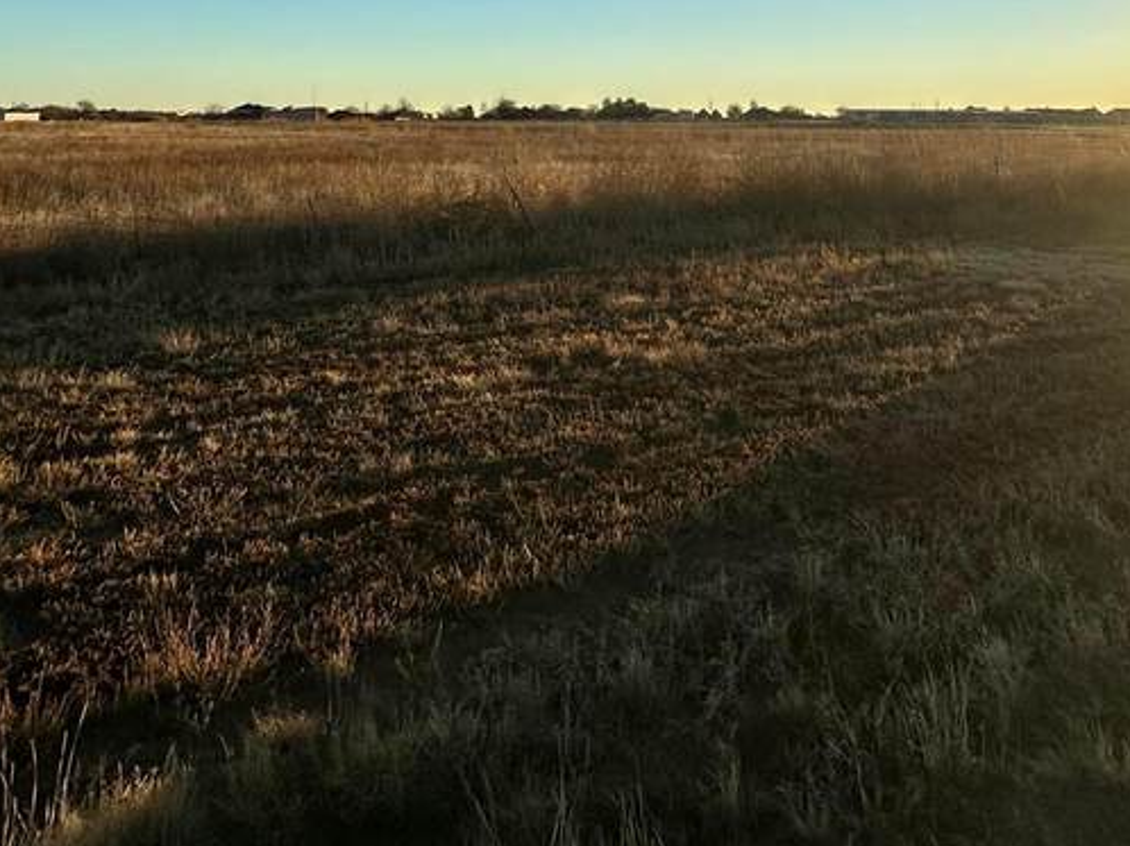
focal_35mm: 36
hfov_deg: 50.2
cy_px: -152
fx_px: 1175
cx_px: 776
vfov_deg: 33.0
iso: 50
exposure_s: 1/2398
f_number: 2.2
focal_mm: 2.22
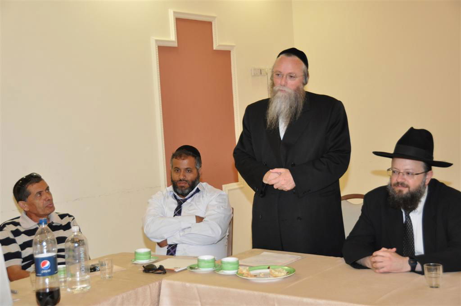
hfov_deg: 36.9
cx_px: 230
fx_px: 691
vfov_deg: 25.0
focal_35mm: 54
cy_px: 153
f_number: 4.2
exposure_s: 1/60
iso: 800
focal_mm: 36
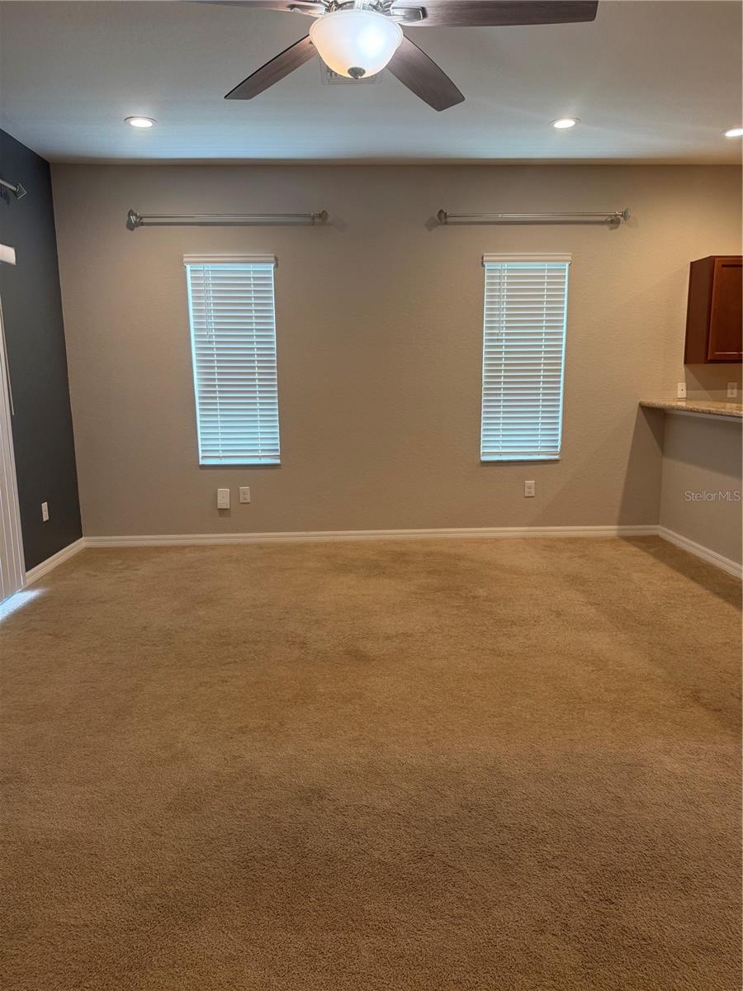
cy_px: 496
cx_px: 372
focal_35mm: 24
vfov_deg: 71.6
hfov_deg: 56.8
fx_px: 687
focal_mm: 6.76
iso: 125
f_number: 1.78
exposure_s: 1/60
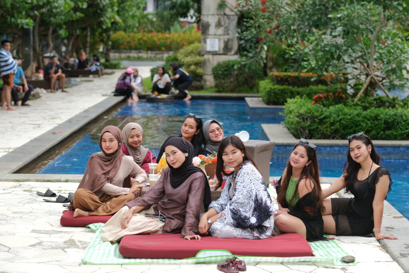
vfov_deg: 16.3
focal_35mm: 84
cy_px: 136
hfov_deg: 24.2
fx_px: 954
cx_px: 204
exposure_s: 1/1000
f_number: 2.5
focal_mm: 56
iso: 250
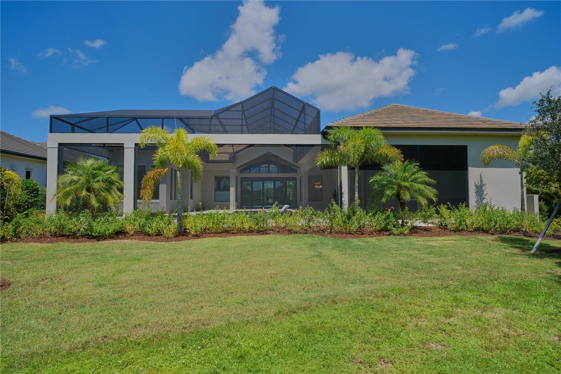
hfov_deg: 84.0
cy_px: 187
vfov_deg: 61.9
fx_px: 312
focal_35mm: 20
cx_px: 280
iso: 640
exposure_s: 1/1600
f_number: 6.4
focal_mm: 13
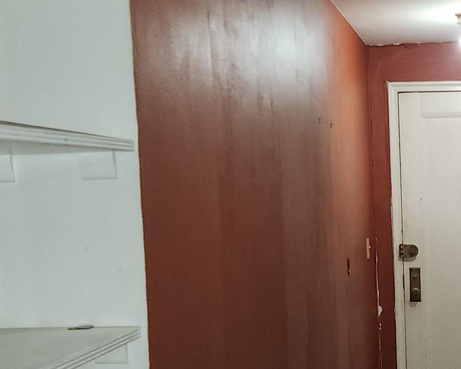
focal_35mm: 67
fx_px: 914
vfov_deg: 22.6
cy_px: 280
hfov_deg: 26.9
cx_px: 448
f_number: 1.8
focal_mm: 5.4
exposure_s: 1/24
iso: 160
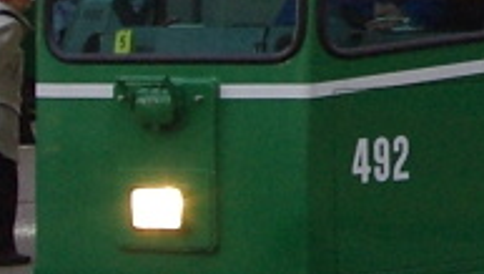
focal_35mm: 202
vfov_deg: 5.9
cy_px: -227
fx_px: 2595
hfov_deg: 10.4
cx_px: 617
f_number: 5
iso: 800
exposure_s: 1/20
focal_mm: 21
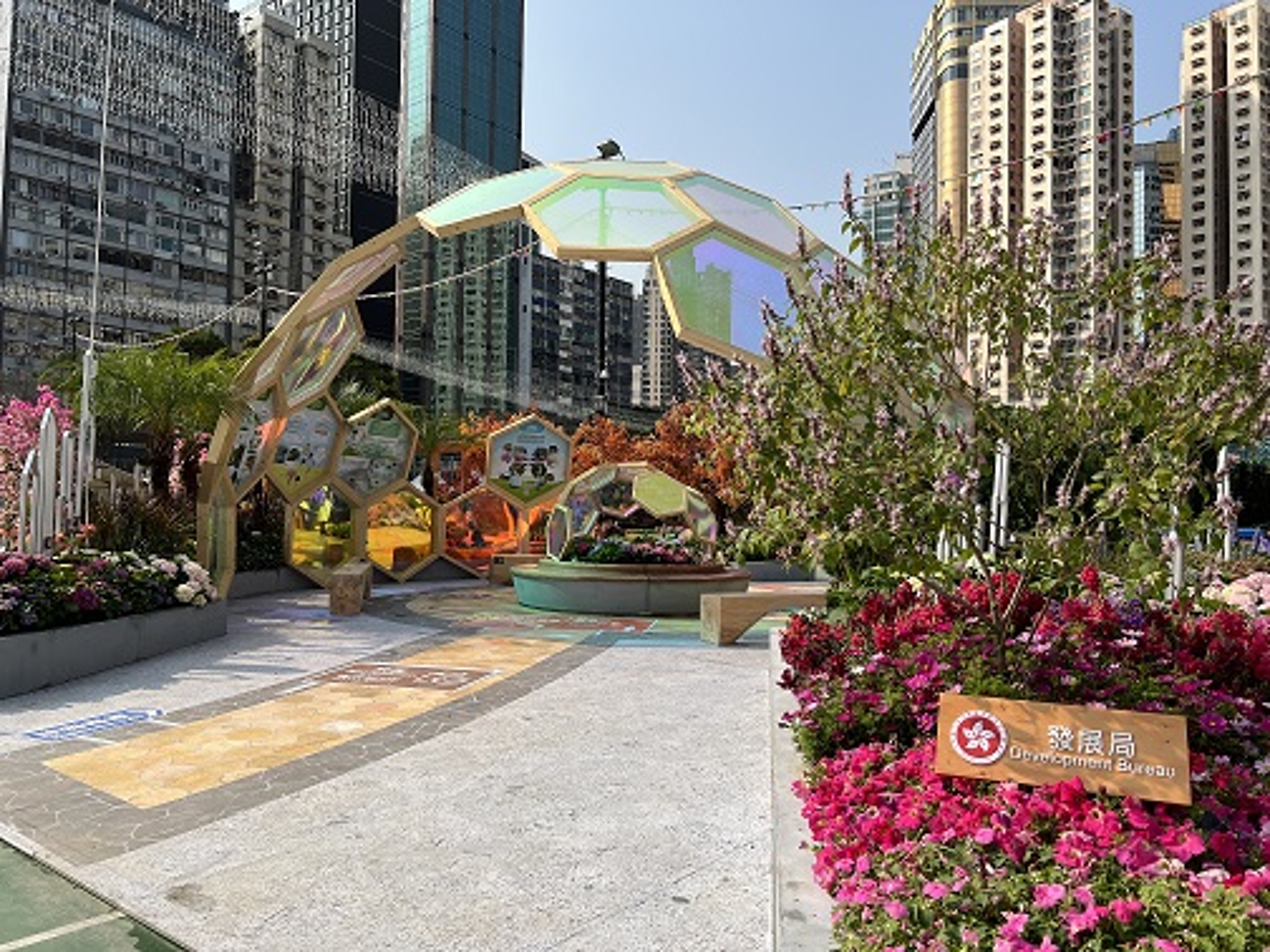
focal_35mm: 26
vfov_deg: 53.1
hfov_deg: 67.3
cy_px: 476
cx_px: 635
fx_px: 954
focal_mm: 5.7
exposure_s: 1/4444
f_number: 1.5
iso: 50
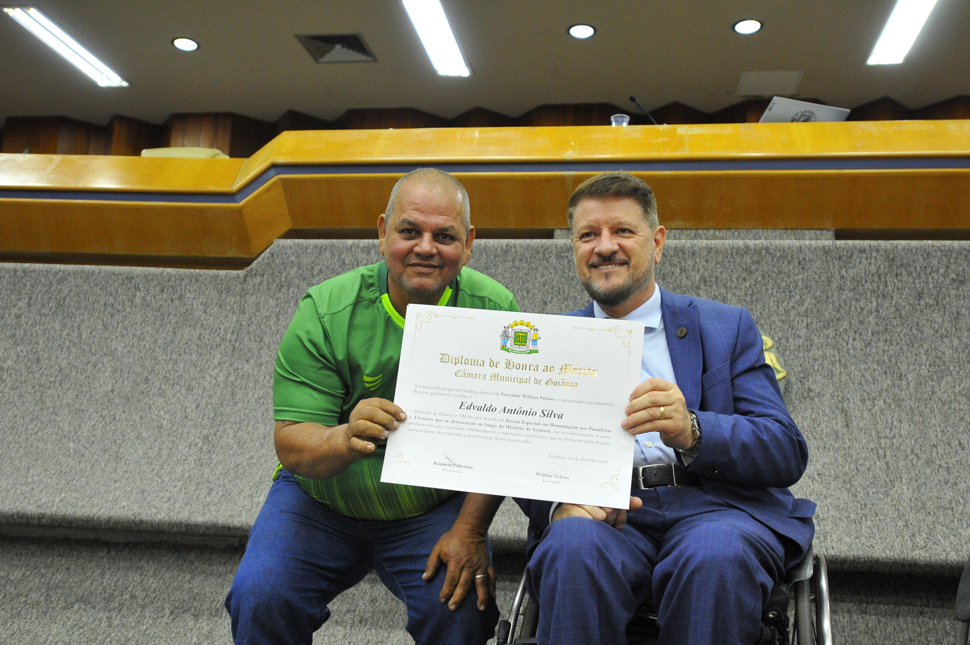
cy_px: 322
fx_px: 969
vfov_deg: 36.8
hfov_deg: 53.2
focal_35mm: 36
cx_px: 485
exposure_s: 1/125
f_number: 2.8
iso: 1600
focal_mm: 24
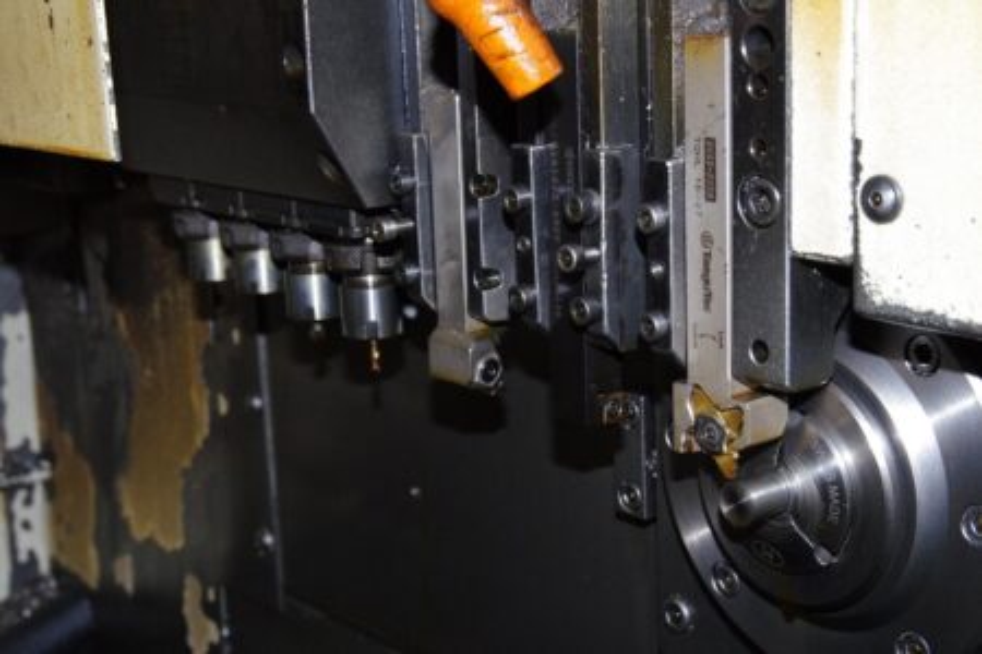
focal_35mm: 64
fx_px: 1759
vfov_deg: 21.1
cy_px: 327
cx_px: 491
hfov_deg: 31.2
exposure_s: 1/100
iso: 3200
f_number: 8
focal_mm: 43
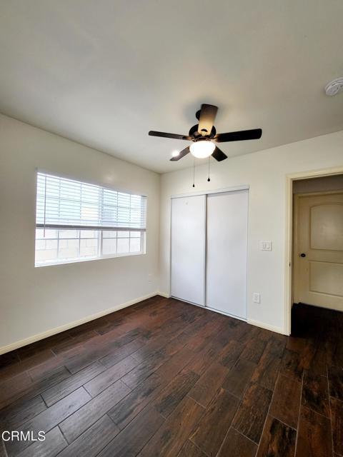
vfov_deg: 106.2
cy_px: 228
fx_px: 172
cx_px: 172
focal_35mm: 13
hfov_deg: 89.9
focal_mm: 1.74
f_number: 2.2
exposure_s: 1/60.2
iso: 50
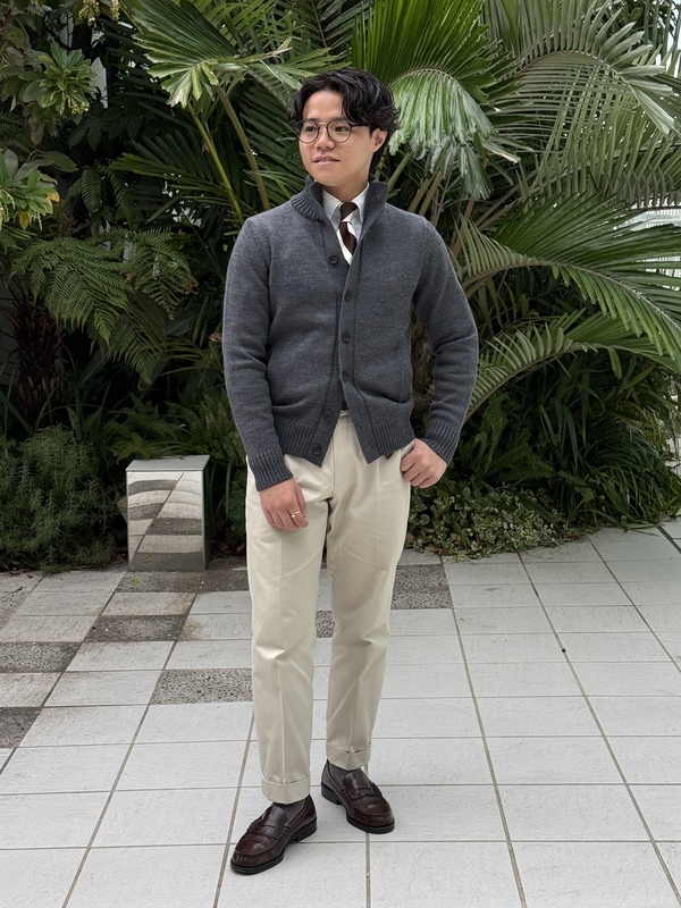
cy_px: 454
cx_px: 340
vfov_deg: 39.7
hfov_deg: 30.3
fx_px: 1259
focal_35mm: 48
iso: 100
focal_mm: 6.76
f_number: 1.78
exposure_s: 1/733
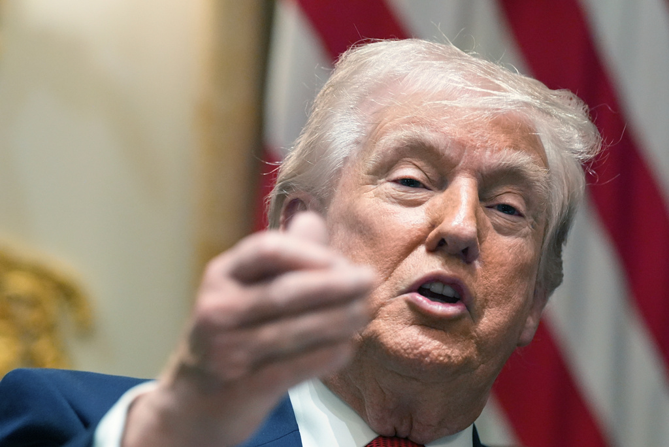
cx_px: 334
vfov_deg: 5.4
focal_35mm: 255
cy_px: 224
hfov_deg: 8.1
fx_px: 4741
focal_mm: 170
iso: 5000
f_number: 3.5
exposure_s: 1/250
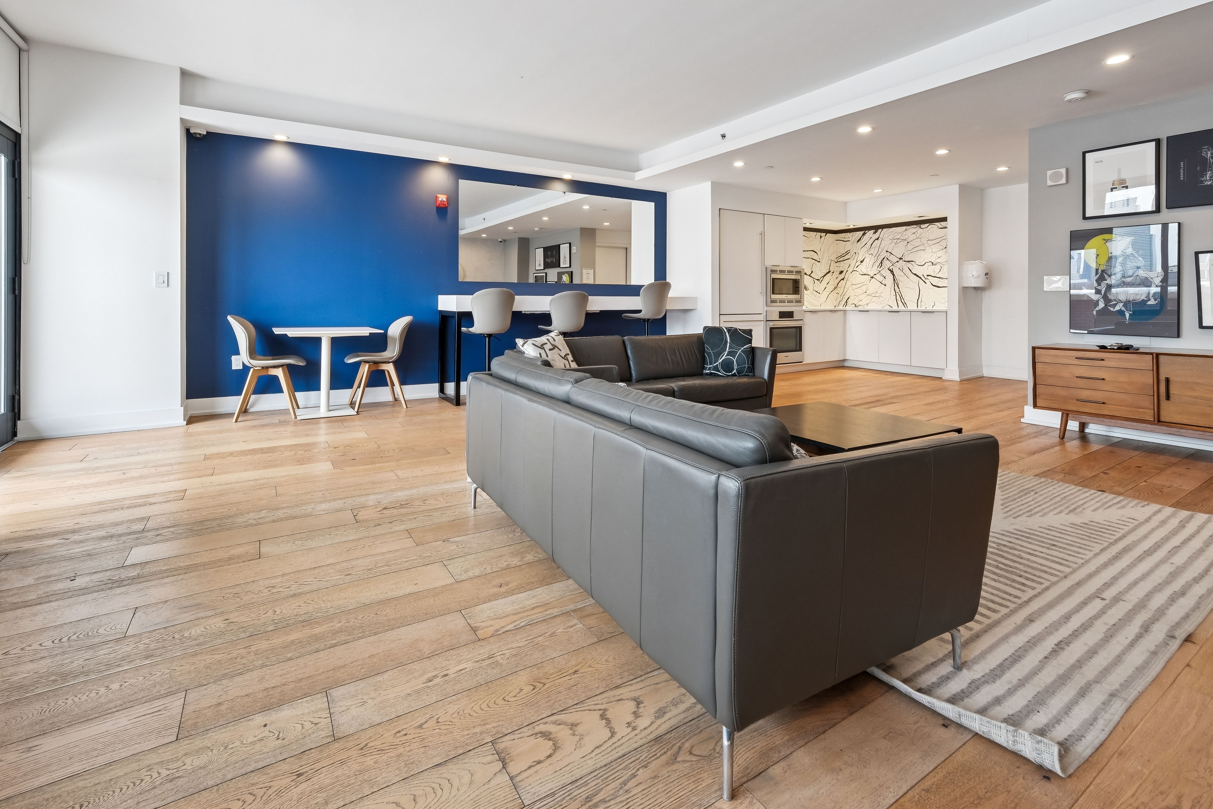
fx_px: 539
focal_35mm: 16
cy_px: 289
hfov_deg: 96.7
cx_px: 610
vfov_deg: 72.1
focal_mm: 8
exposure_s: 1/30
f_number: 8
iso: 500
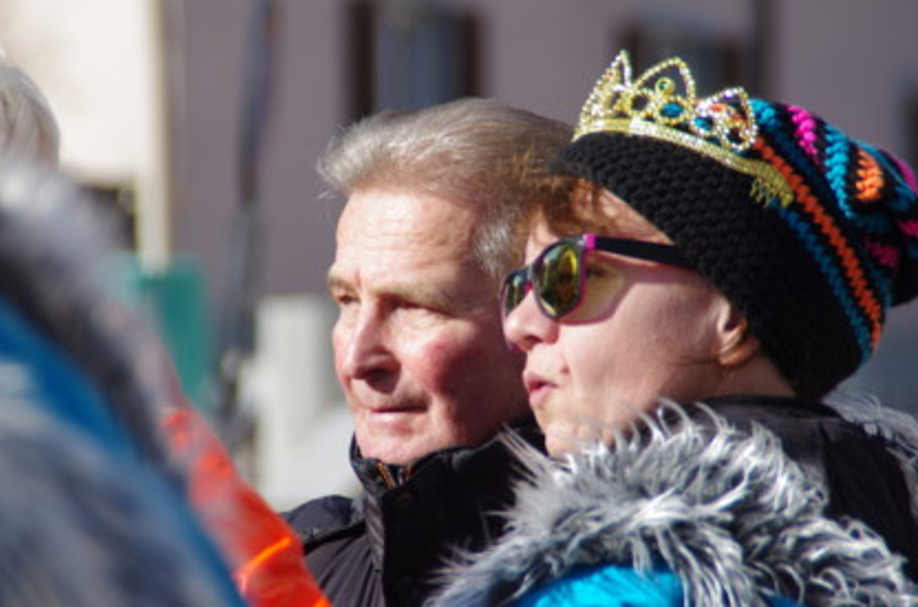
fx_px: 9181
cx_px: 408
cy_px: 343
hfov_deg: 5.7
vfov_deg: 3.8
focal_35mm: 361
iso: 100
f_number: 6.3
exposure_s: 1/250
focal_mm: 200
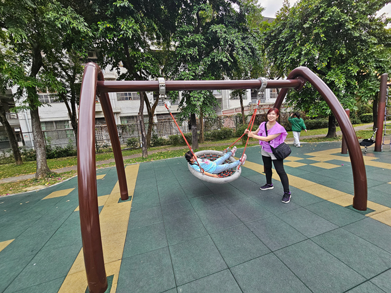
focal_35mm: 13
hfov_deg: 106.2
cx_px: 196
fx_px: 147
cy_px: 146
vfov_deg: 89.9
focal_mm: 2.2
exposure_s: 1/77
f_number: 2.2
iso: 80
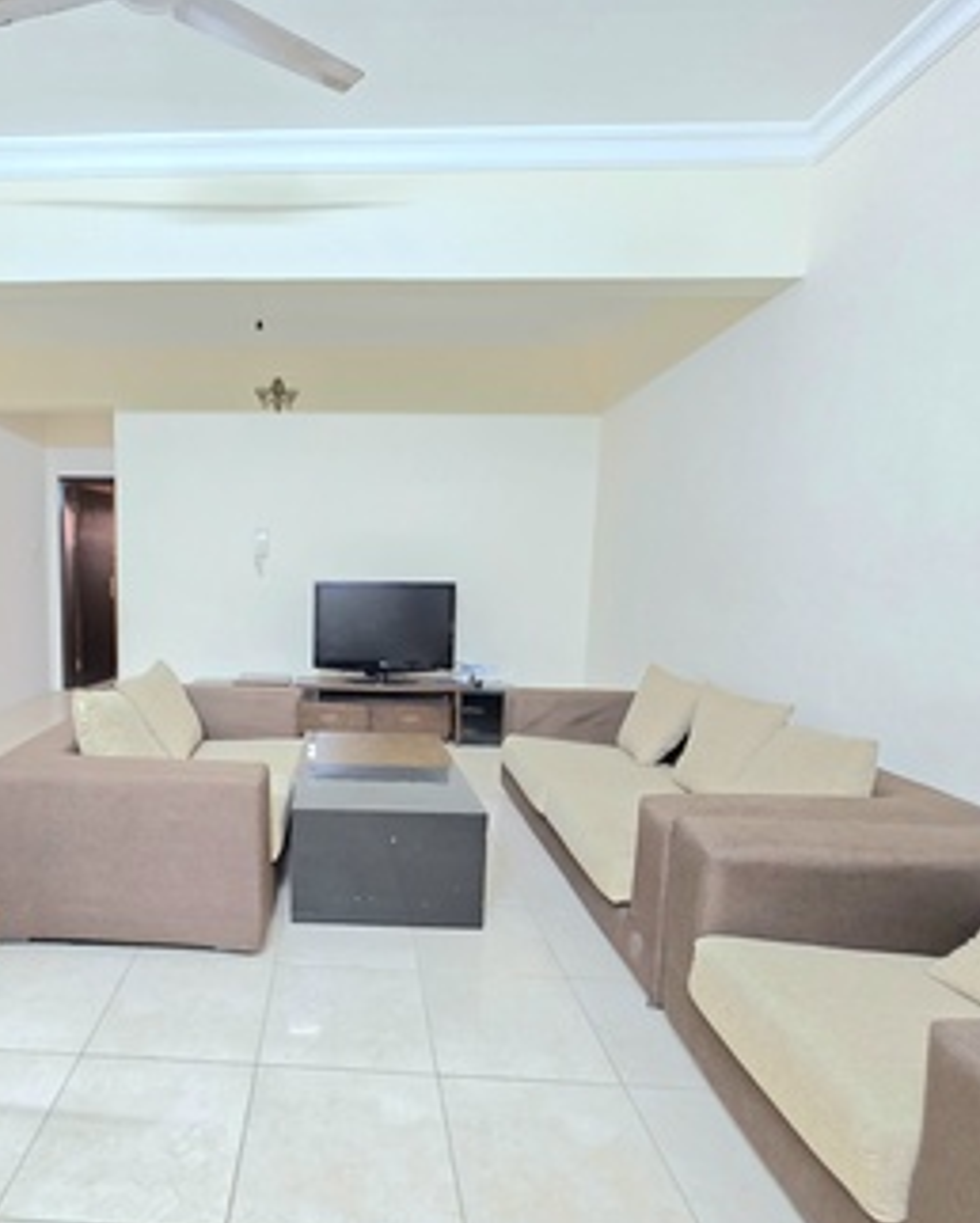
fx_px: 652
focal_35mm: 18
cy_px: 648
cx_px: 302
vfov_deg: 86.2
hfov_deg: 71.0
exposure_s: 1/50.3
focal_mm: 2.2
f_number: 1.9
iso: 400
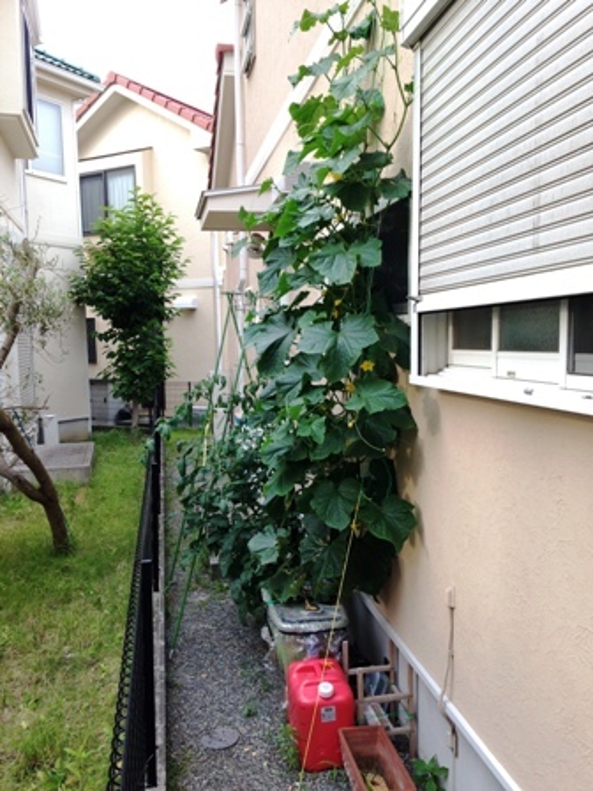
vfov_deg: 55.4
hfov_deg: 42.9
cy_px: 396
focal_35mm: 33
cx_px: 296
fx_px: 754
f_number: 2.4
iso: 80
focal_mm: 4.12
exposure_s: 1/120
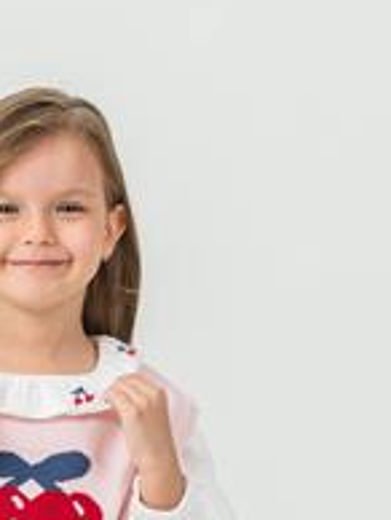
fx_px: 5350
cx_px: 19
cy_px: 726
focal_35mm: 356
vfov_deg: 5.5
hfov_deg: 4.2
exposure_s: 1/160
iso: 125
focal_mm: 80
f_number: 6.3
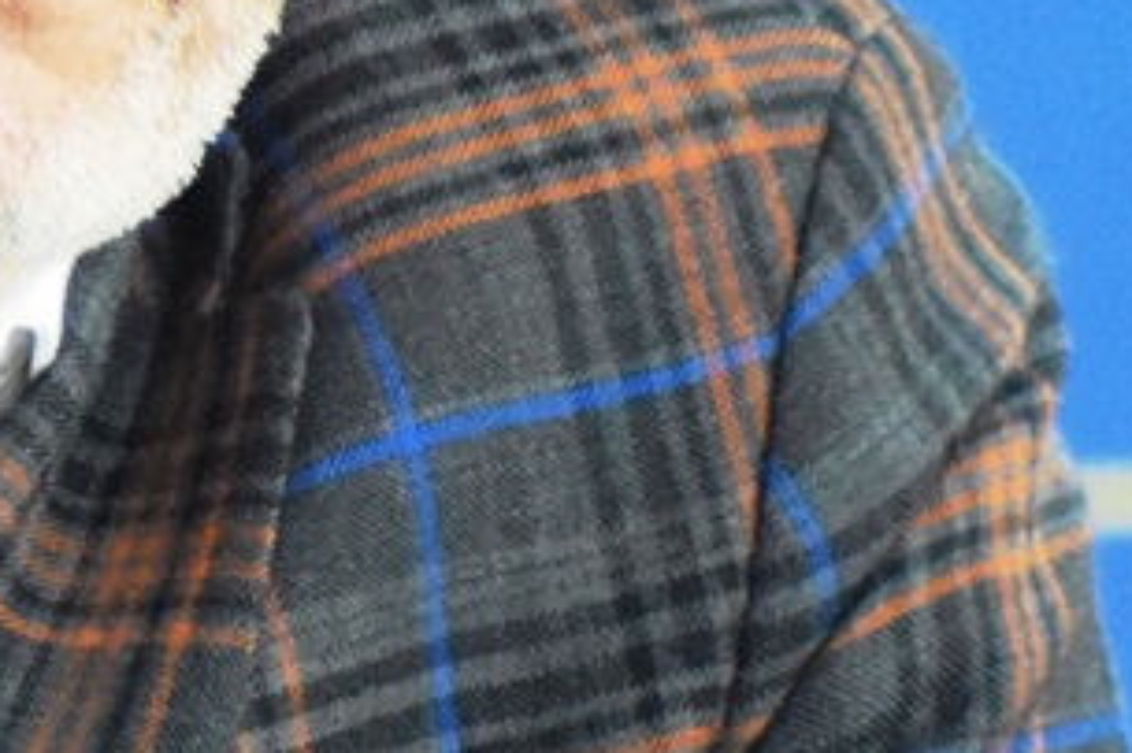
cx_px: -805
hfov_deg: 2.5
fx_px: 26147
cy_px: 282
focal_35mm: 832
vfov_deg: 1.7
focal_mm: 110
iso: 4000
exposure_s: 1/250
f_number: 4
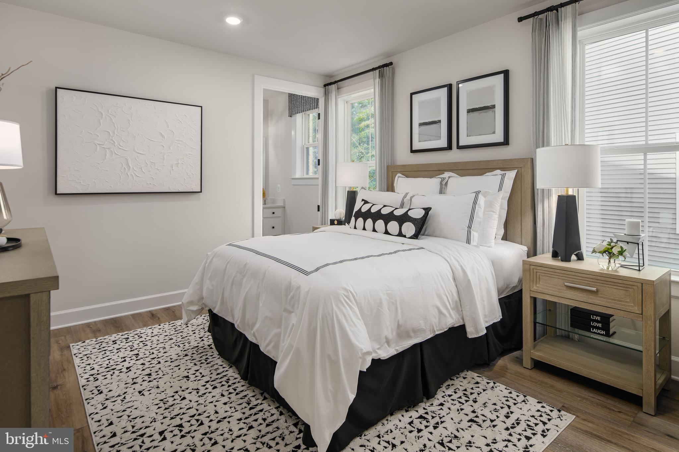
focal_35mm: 19
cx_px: 340
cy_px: 226
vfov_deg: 64.5
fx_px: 358
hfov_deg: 86.9
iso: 160
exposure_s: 1/200
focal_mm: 19
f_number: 9
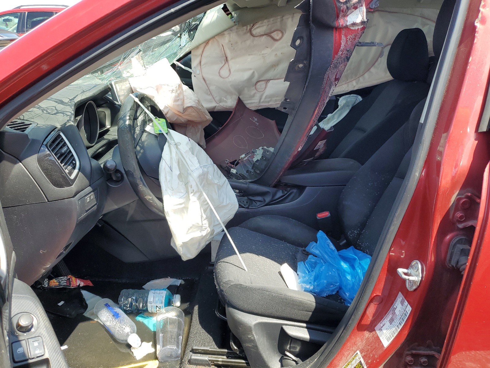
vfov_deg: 53.1
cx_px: 245
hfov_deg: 67.3
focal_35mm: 26
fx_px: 368
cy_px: 184
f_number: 1.5
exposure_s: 1/714
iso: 50
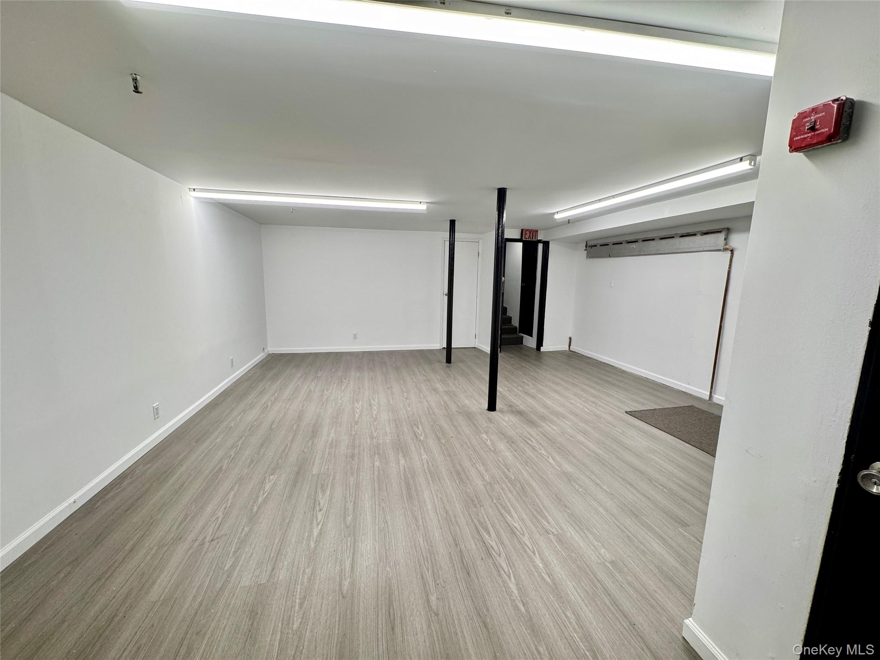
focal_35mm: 14
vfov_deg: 85.7
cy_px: 330
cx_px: 440
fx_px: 356
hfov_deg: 102.1
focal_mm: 2.22
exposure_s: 1/120
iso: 160
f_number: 2.2
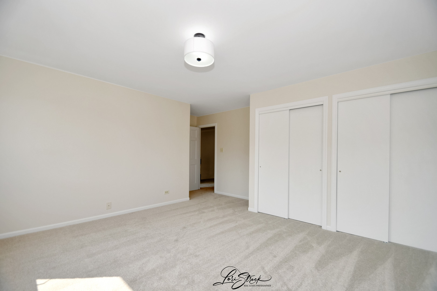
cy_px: 146
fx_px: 182
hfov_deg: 100.4
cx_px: 218
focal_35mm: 15
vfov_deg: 77.3
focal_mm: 10
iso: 400
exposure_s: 1/1250
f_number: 8
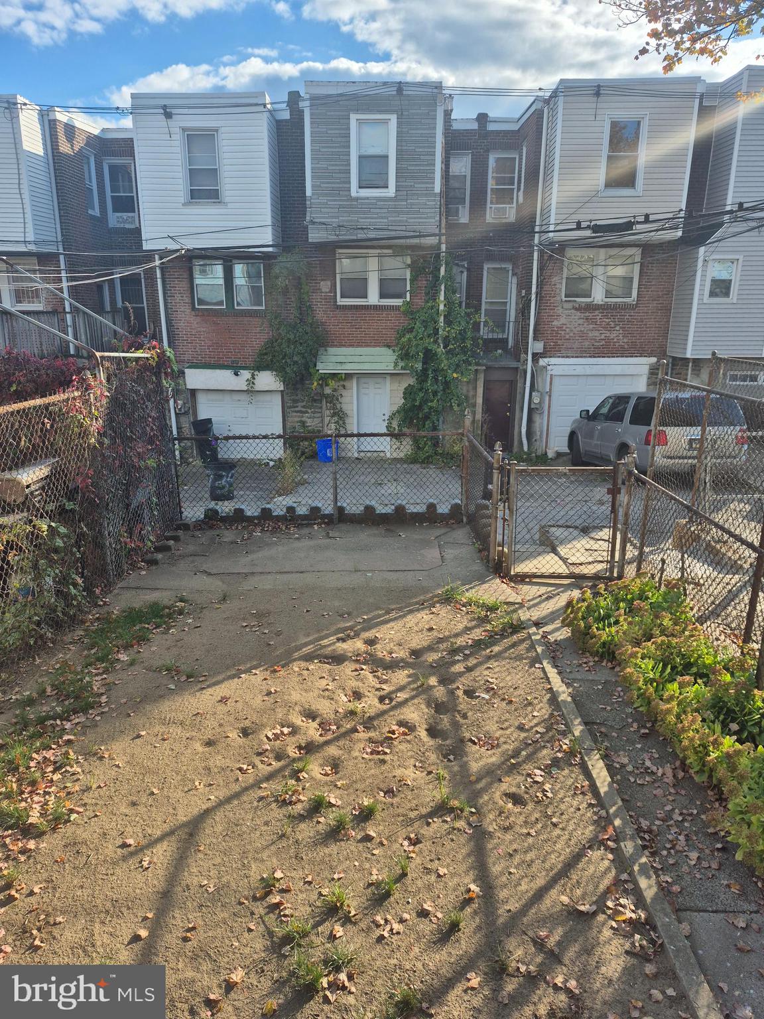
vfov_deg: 73.9
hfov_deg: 58.9
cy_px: 510
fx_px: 677
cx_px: 382
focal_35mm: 23
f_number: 1.8
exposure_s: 1/1172
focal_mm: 5.4
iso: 25
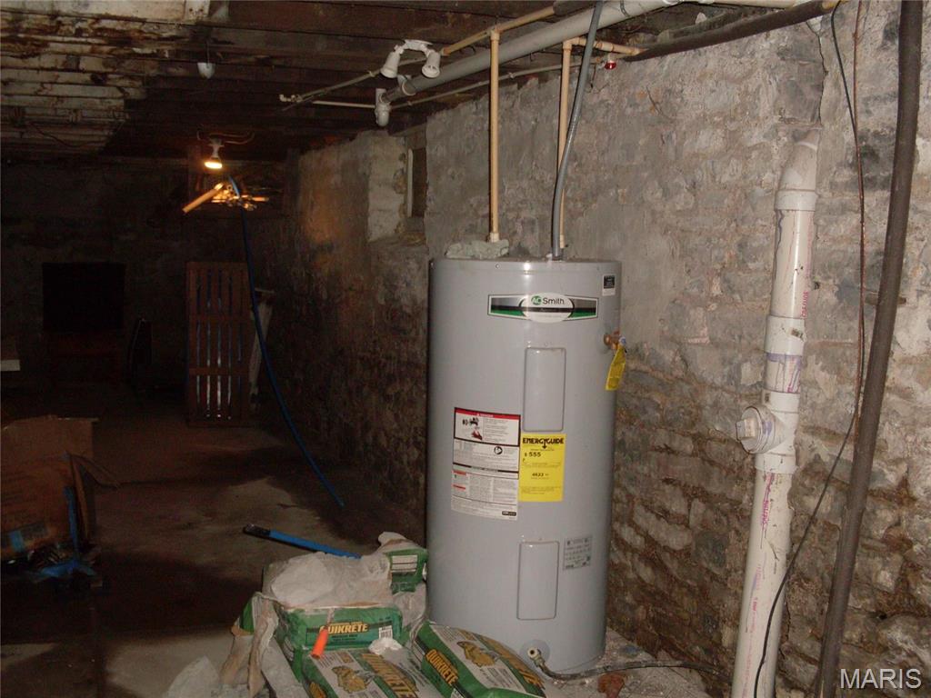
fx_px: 1022
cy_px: 349
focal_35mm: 38
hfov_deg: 49.0
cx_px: 466
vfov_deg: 37.7
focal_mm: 6.3
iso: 120
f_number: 2.8
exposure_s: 1/45
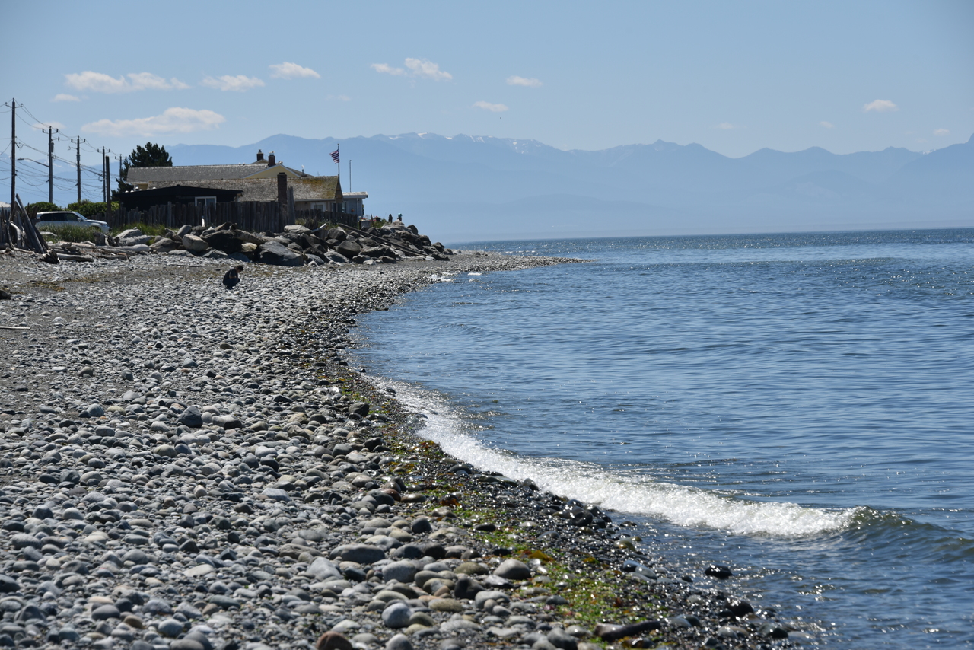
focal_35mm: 135
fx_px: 3653
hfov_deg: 15.2
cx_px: 487
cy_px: 325
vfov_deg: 10.2
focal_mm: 135
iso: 100
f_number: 10
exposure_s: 1/400
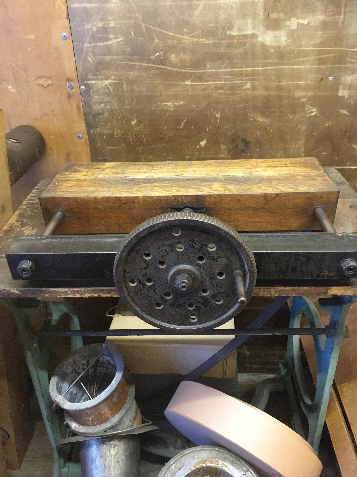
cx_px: 178
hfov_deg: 48.2
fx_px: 399
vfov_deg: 61.7
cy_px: 238
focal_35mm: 29
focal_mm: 4.15
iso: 320
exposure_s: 1/17
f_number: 2.2
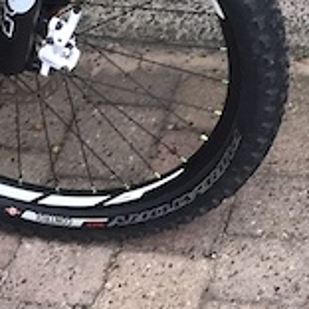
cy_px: -137
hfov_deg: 12.9
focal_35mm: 127
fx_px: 1283
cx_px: 481
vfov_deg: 13.1
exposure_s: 1/102
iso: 20
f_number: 1.8
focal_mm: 3.99
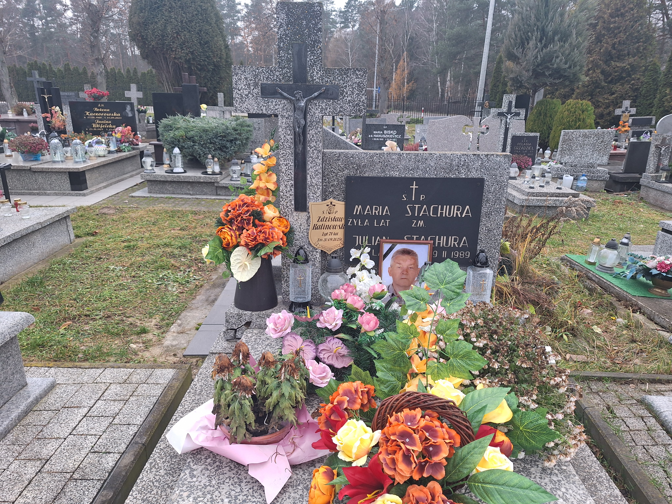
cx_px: 336
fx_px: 446
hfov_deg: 73.9
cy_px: 252
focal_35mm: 23
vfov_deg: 58.9
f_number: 1.8
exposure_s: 1/100
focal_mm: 5.54
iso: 50
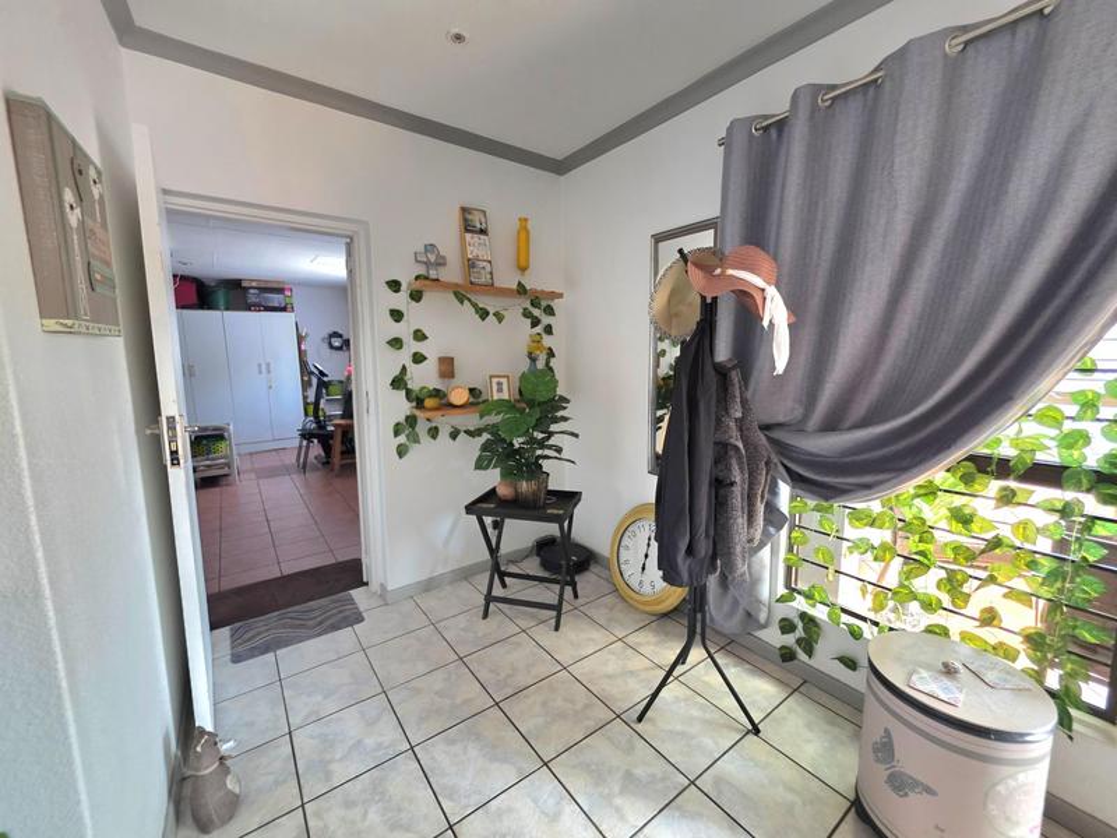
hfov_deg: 106.2
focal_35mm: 13
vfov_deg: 89.9
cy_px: 419
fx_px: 419
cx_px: 558
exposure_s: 1/50.3
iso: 250
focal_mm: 2.2
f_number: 1.9
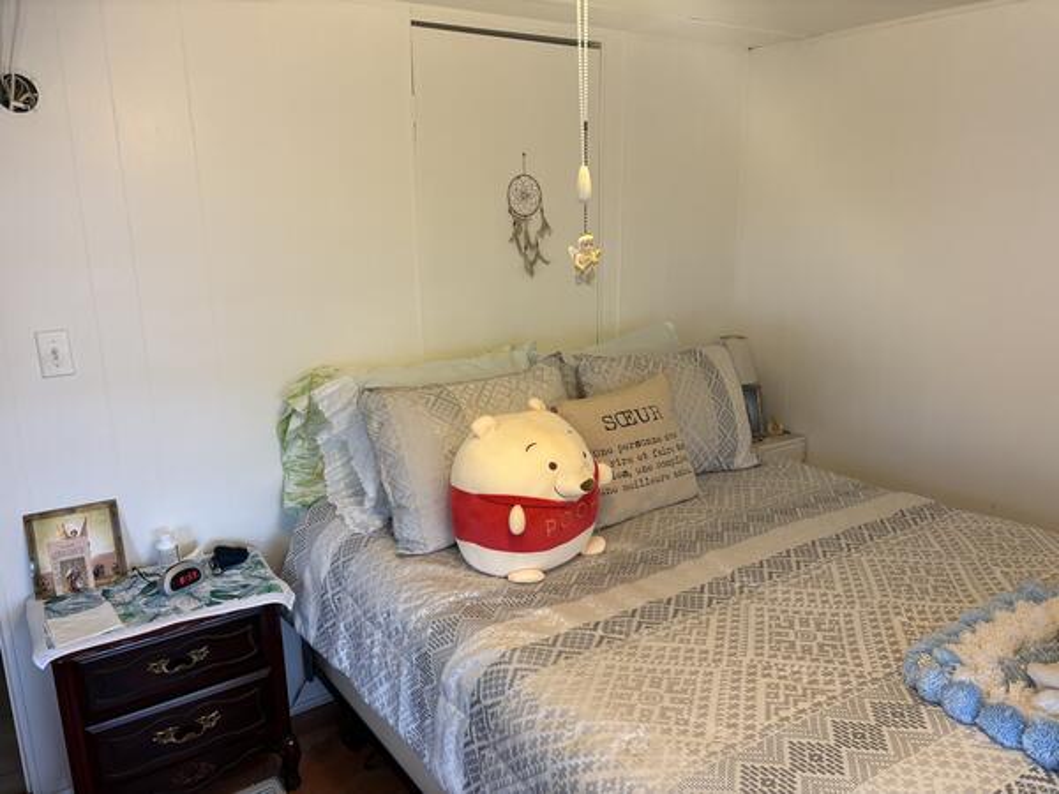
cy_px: 397
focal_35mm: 26
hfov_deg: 67.3
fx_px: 795
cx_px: 530
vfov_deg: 53.1
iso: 100
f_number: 1.6
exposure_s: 1/60
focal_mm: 5.96
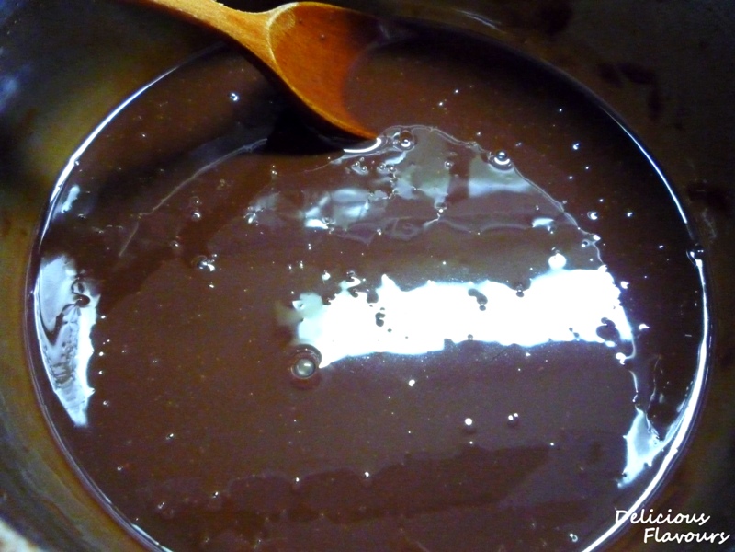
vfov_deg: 46.8
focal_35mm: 30
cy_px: 276
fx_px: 637
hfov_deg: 60.0
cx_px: 368
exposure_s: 1/40
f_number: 3.3
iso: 800
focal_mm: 5.2
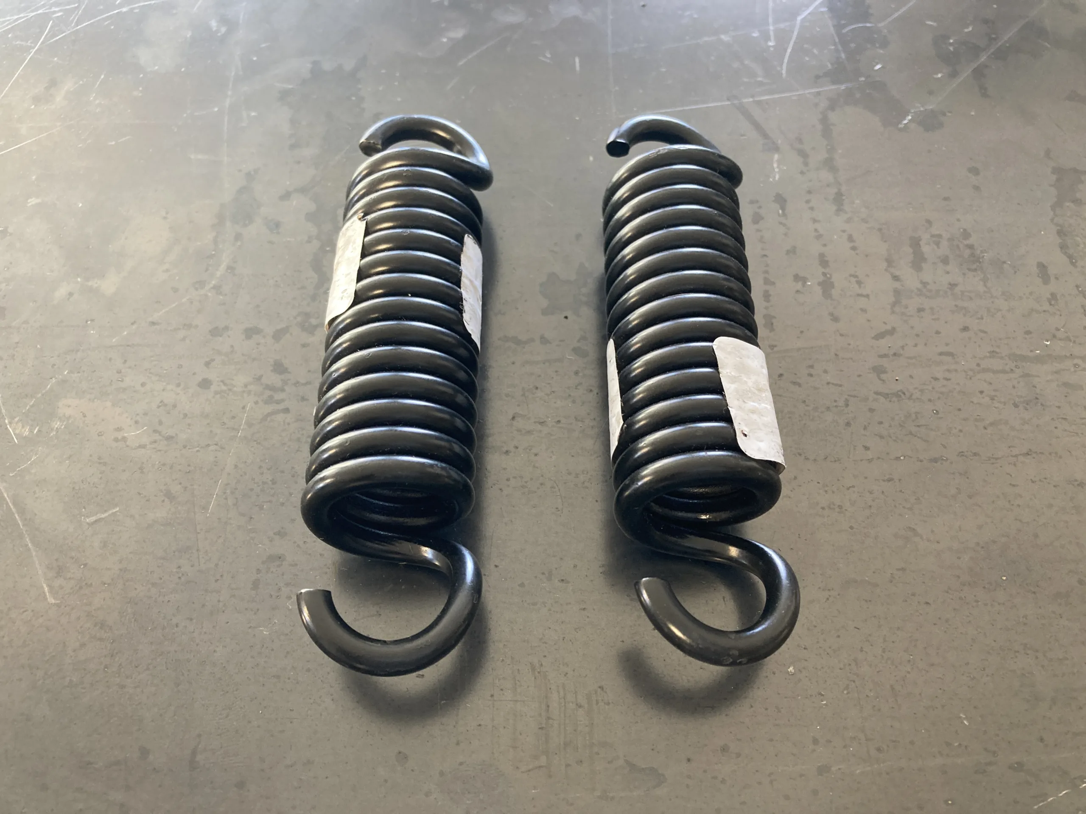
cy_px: 407
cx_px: 543
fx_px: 878
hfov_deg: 63.4
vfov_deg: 49.7
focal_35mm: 28
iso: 160
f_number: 1.8
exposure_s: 1/60
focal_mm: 3.99
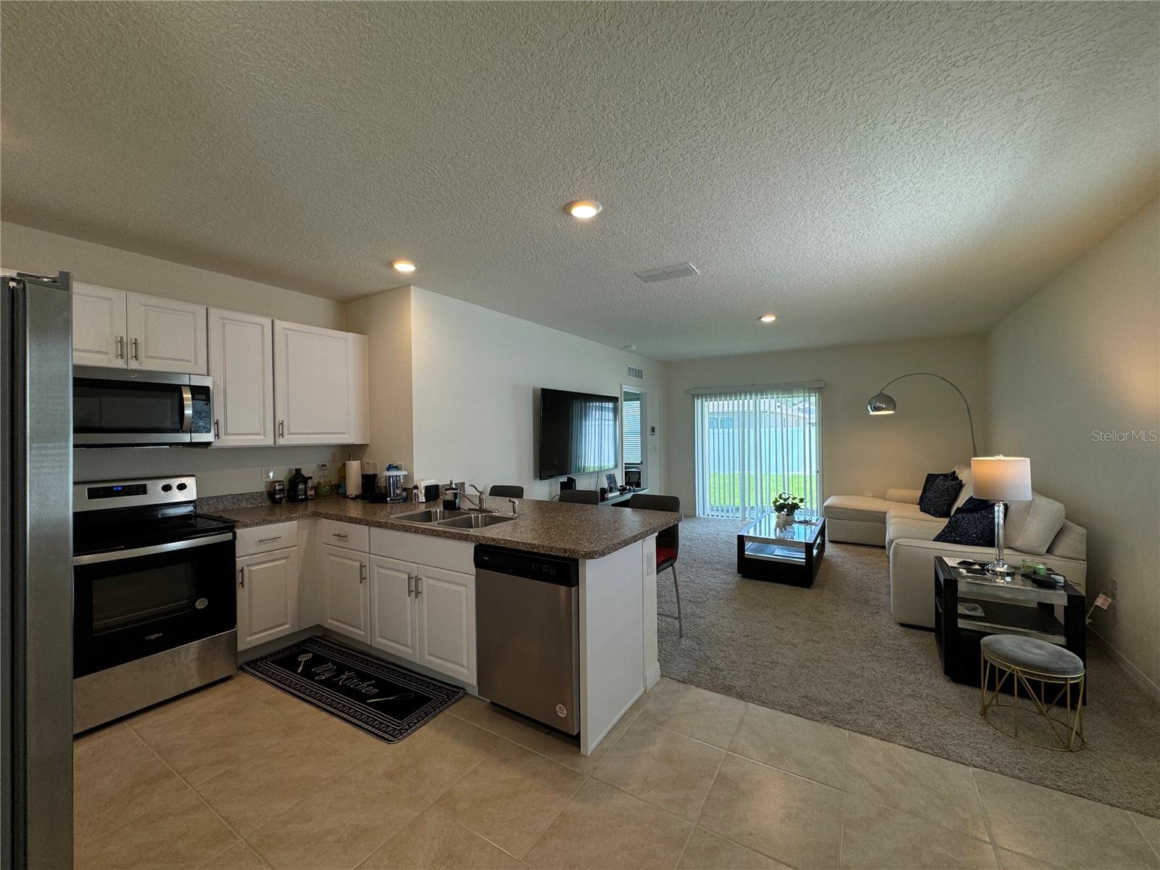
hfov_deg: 102.1
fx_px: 469
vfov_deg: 85.7
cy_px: 435
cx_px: 580
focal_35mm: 14
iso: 64
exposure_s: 1/120
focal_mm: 2.22
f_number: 2.2
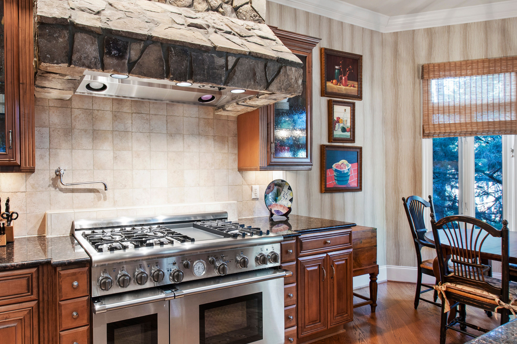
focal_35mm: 21
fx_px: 302
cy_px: 164
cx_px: 186
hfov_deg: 79.4
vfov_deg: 59.5
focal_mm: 10
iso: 100
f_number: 8
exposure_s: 2
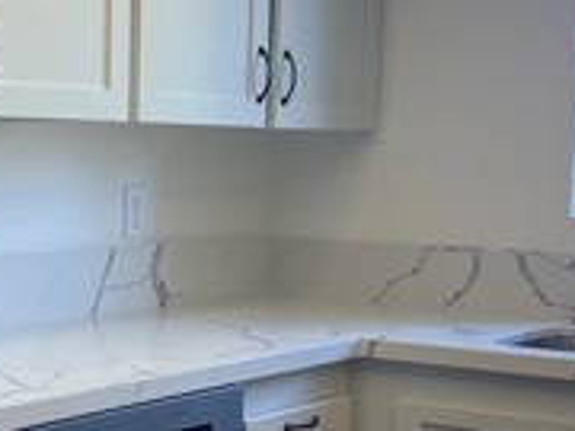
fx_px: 1478
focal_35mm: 89
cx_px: 105
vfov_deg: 16.6
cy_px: 281
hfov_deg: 21.7
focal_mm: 5.1
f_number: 1.6
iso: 64
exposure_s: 1/120
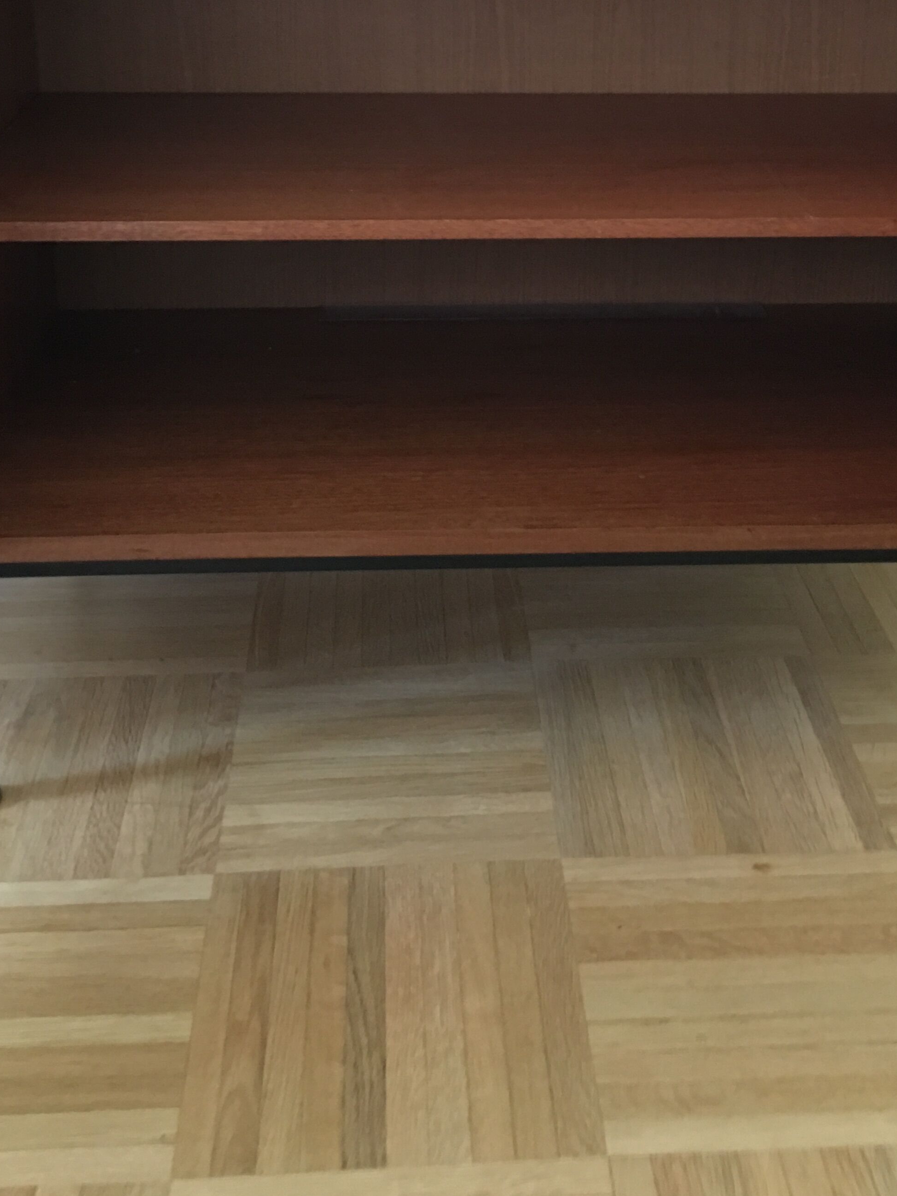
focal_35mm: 45
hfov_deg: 32.2
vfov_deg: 40.8
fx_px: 1555
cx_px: 501
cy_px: 295
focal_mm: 4.15
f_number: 2.2
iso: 125
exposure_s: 1/4
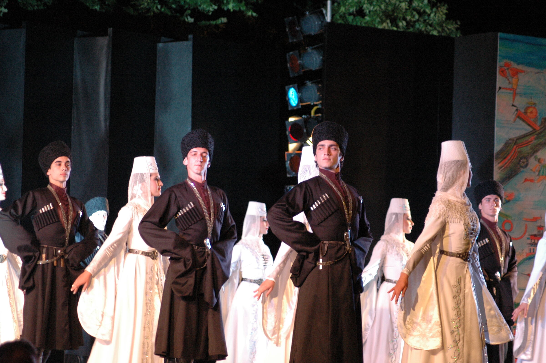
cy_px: 182
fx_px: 2273
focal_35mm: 150
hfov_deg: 13.7
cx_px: 273
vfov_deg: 9.1
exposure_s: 1/45
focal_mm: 100
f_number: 4.2
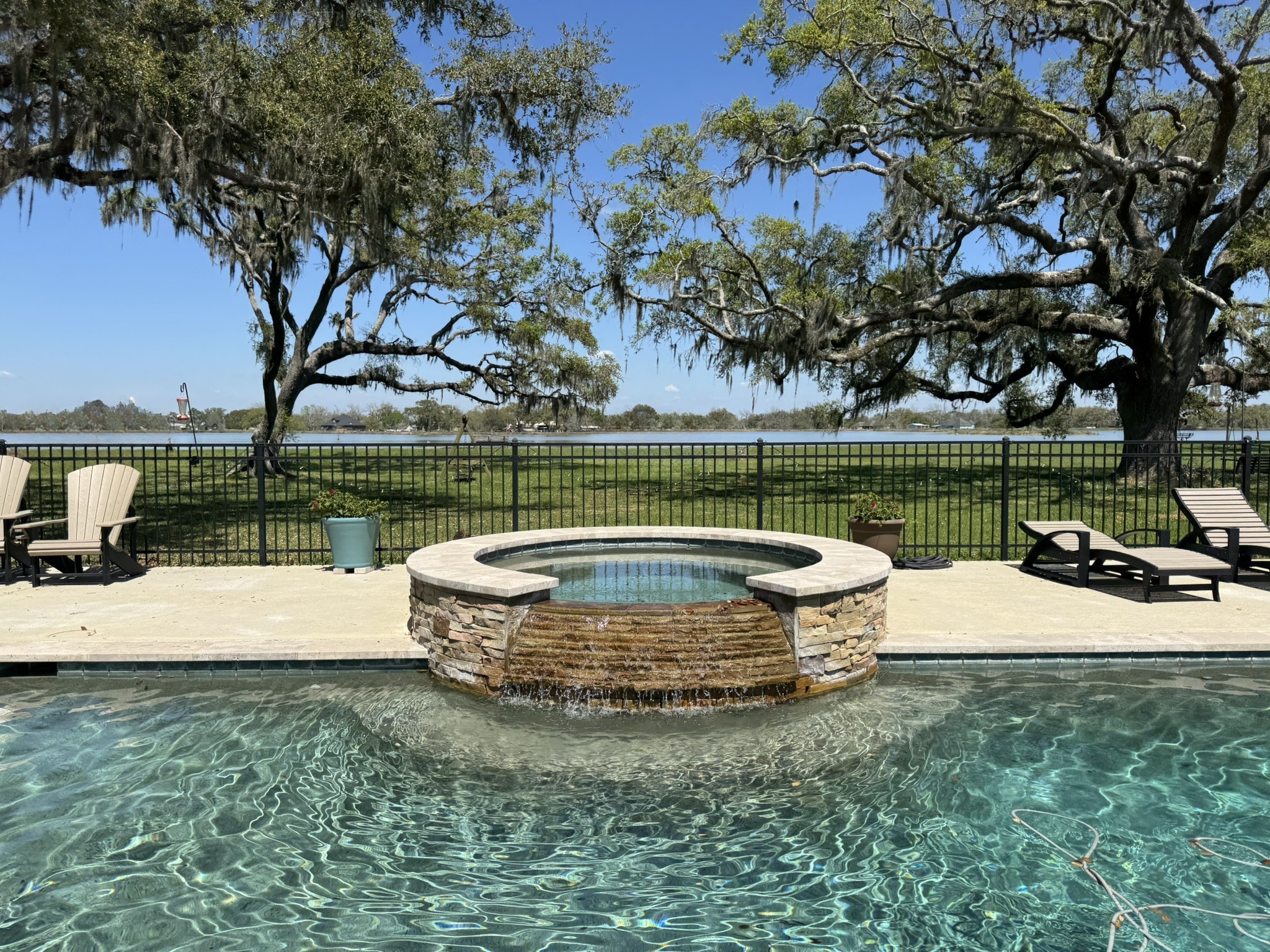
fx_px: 881
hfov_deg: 71.6
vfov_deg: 56.8
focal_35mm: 24
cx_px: 635
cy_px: 476
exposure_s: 1/5814
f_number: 1.78
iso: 80
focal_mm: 6.76
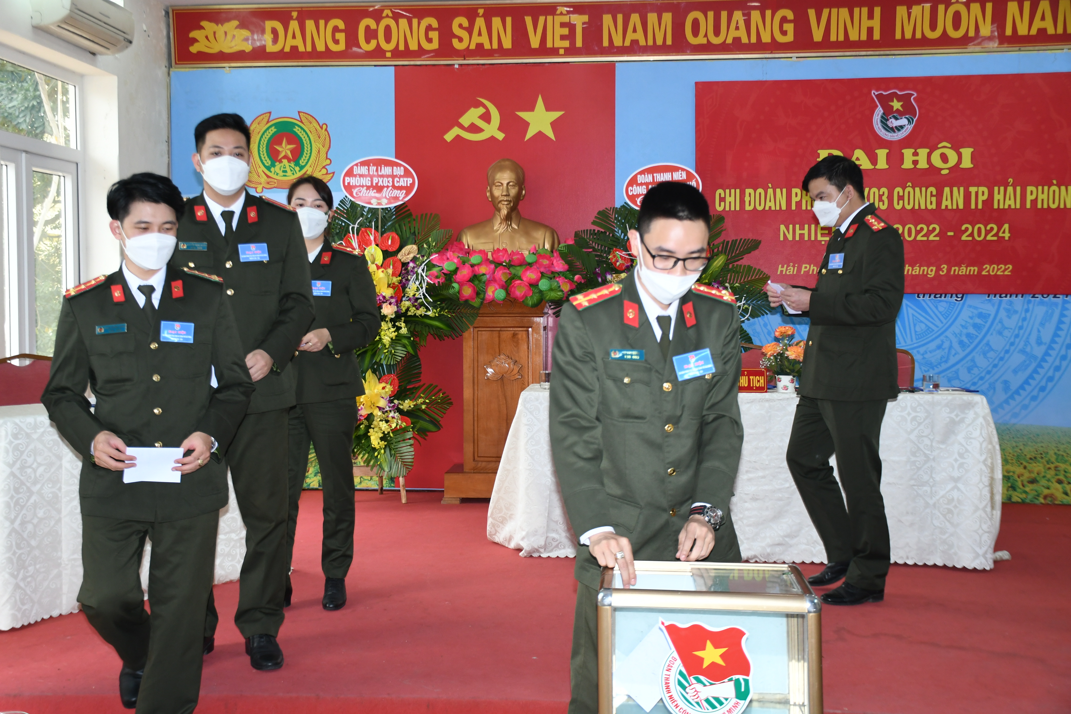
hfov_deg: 43.6
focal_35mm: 45
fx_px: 1339
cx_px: 536
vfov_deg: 29.9
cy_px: 357
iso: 800
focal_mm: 30
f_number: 4.5
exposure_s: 1/200
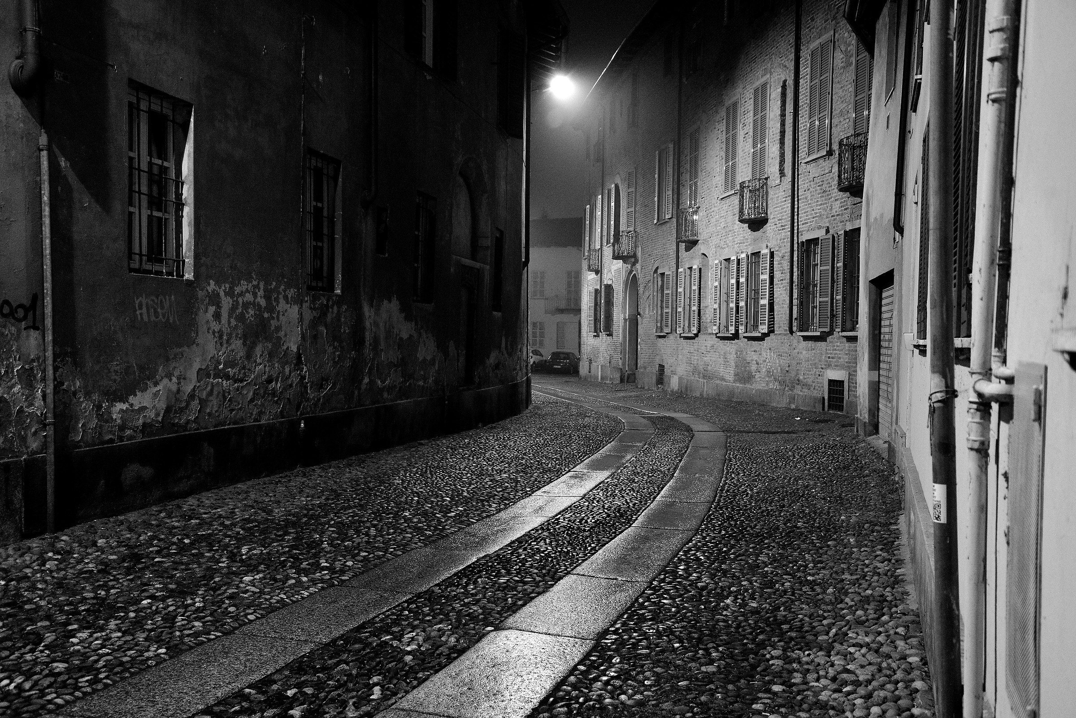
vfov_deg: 37.9
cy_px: 359
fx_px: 1046
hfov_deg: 54.4
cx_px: 538
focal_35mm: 35
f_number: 5.6
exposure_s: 1/8
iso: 3200
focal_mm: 35
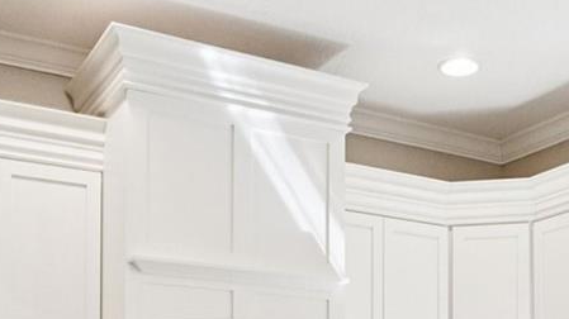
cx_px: 366
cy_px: 452
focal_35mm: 56
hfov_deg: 36.9
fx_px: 844
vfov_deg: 19.2
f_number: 8
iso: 400
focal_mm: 10
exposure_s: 1/30
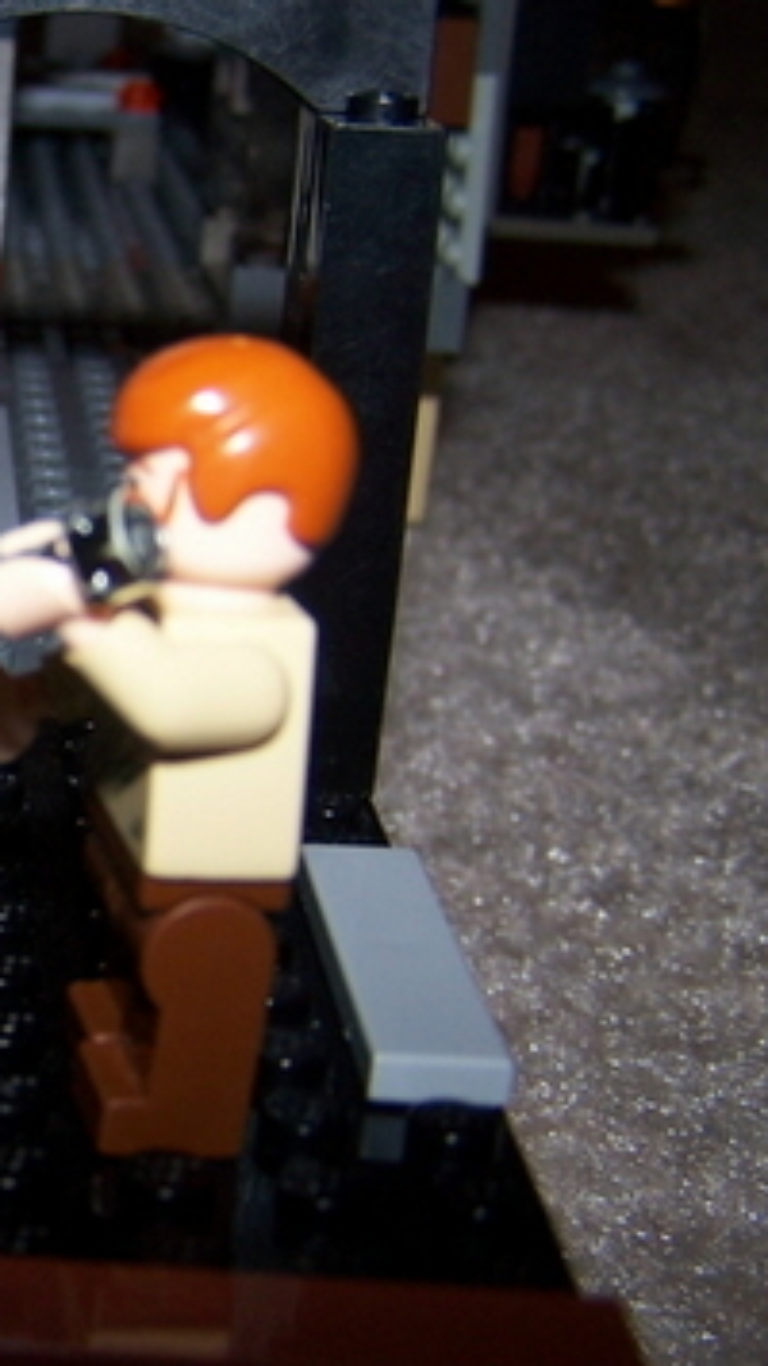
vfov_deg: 30.2
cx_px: -348
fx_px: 2537
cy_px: 708
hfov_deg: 15.9
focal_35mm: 70
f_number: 2.8
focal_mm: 6.3
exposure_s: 1/60
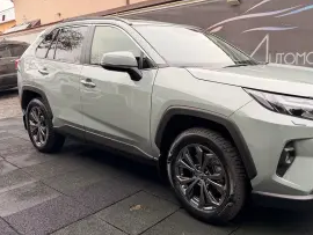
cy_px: 109
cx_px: 203
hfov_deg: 55.8
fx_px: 290
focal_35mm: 32
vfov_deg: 44.2
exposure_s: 1/121
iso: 100
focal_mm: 6.76
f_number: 1.78
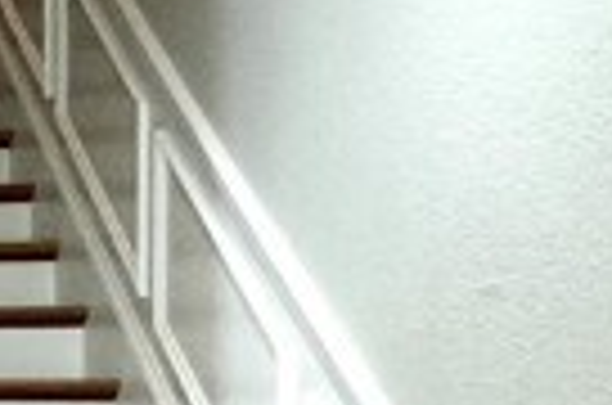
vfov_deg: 12.1
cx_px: -1017
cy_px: 477
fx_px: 1866
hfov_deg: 12.5
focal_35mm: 110
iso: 160
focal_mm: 2.22
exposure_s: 1/60
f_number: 2.2
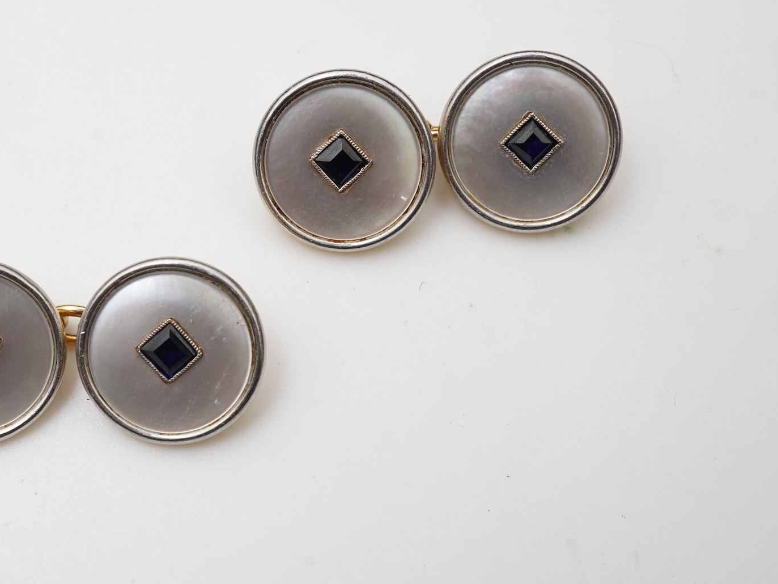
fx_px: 1394
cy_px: 267
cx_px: 291
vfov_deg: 23.6
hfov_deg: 31.1
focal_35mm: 62
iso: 500
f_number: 20
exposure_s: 1/125
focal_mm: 30
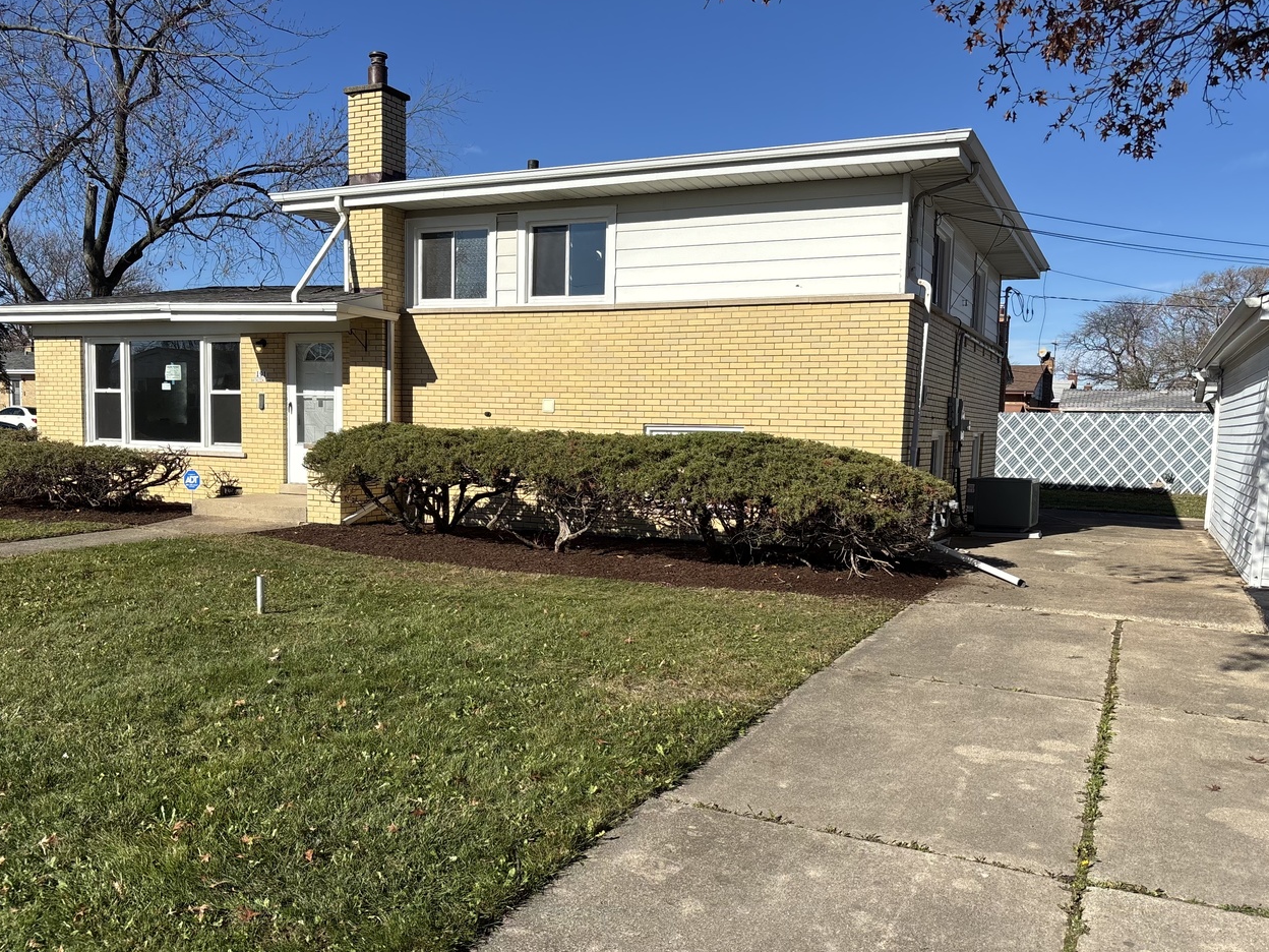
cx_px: 590
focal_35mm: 30
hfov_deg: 59.9
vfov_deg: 46.7
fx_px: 1100
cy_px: 526
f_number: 1.6
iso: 50
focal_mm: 5.96
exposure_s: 1/4630
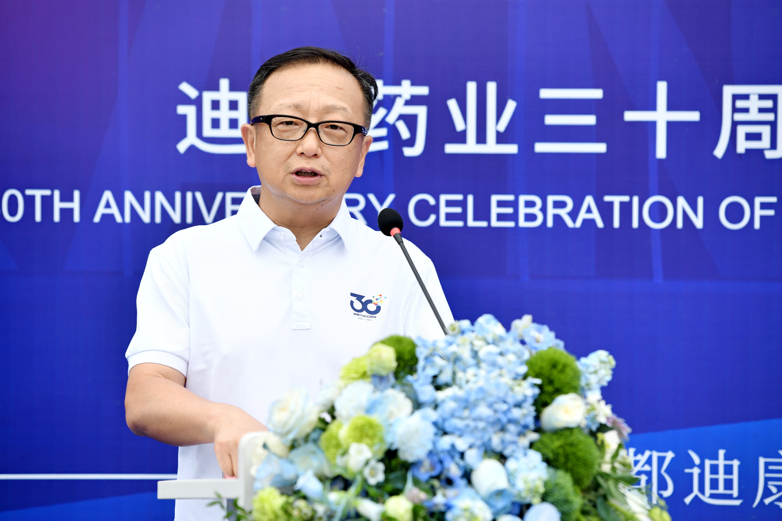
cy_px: 260
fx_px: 3475
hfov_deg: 12.8
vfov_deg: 8.6
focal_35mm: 160
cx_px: 391
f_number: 4.5
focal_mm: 160
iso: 160
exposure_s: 1/400
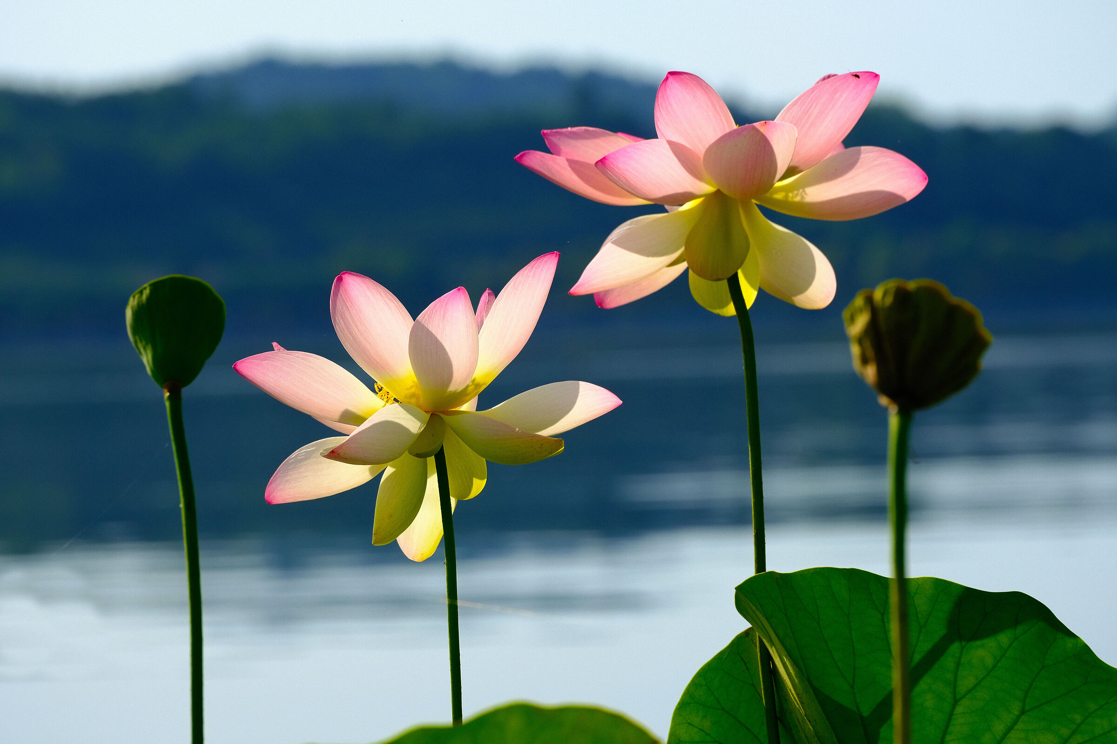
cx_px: 558
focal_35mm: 277
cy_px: 372
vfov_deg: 5.0
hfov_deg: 7.4
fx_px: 8594
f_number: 7.1
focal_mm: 184.6
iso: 200
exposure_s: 1/640
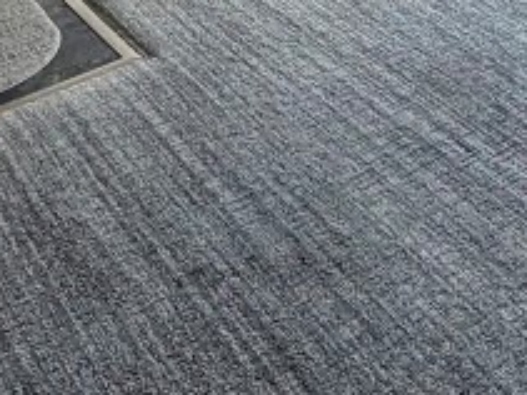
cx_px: 567
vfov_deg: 17.4
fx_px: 1035
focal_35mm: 68
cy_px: -325
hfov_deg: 26.5
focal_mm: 2.22
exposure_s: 1/121
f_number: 2.2
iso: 80
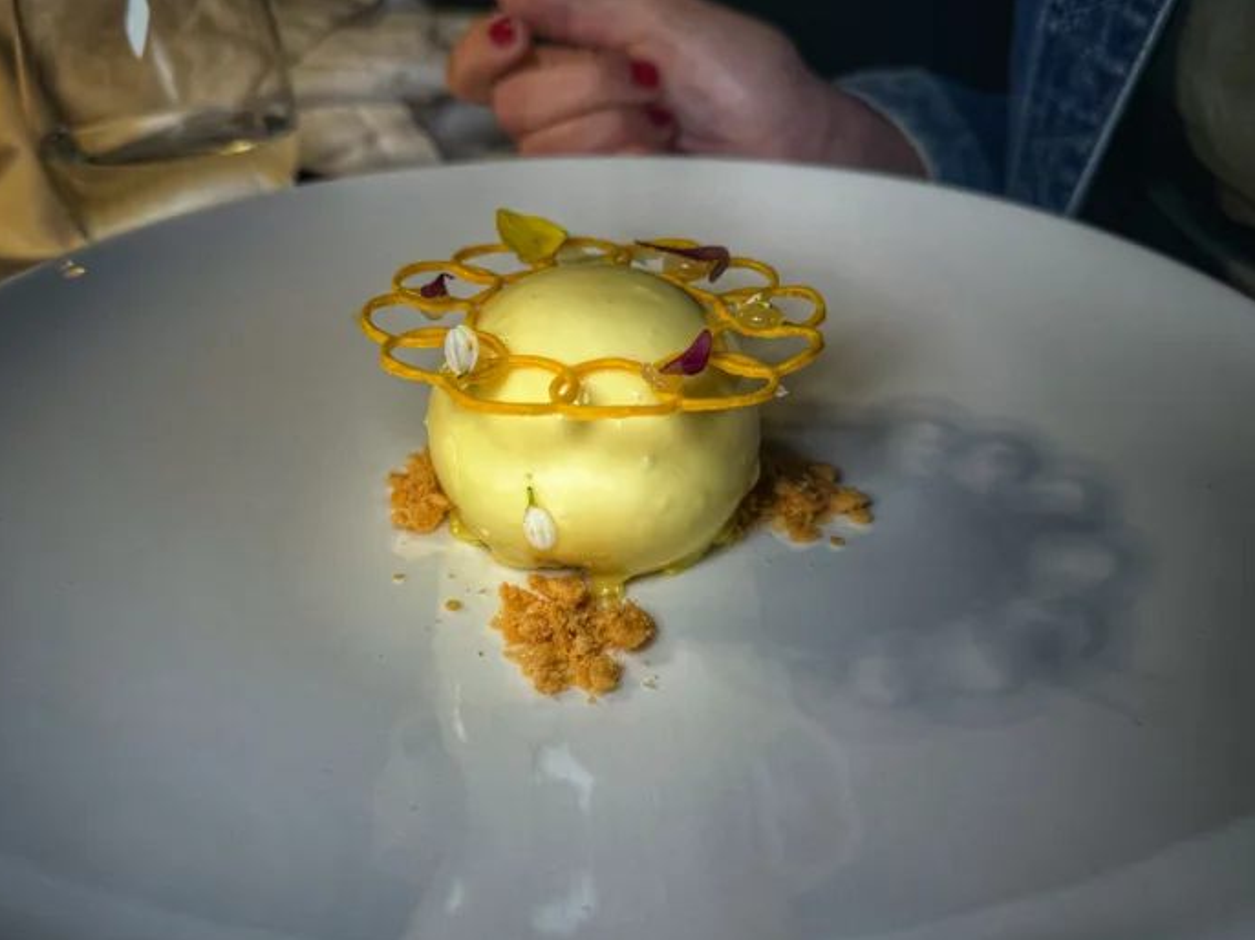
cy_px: 457
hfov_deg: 63.4
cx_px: 596
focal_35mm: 28
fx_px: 1015
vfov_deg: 49.7
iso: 50
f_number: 1.78
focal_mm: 6.76
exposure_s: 1/129
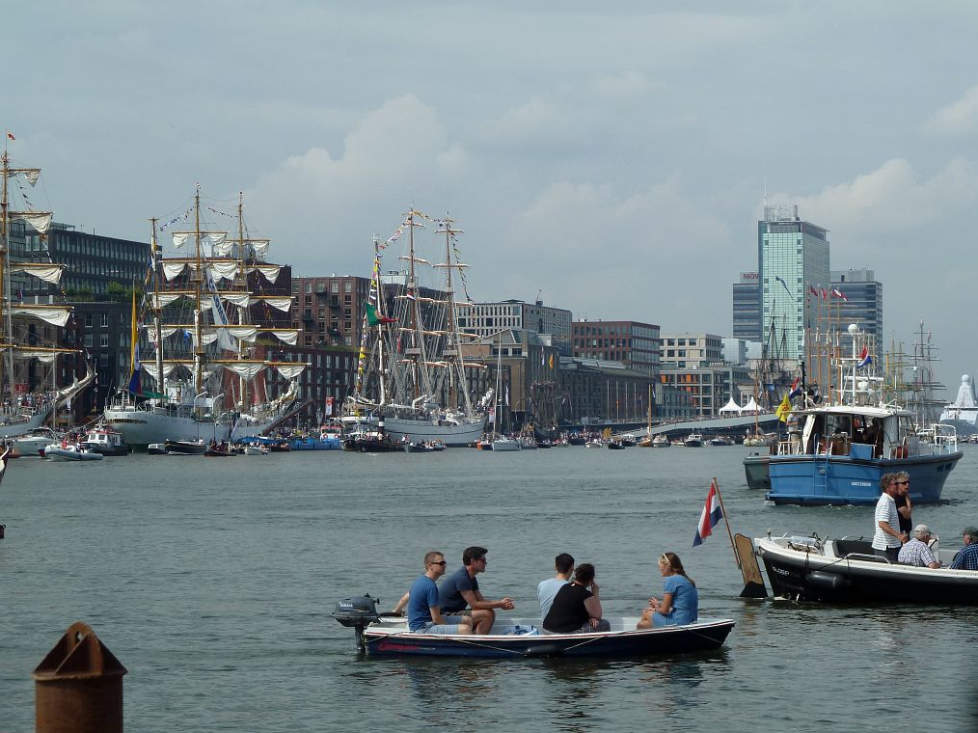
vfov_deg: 14.1
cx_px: 493
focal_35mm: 105
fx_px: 2966
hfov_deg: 18.7
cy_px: 369
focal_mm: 17
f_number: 5
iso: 80
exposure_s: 1/500
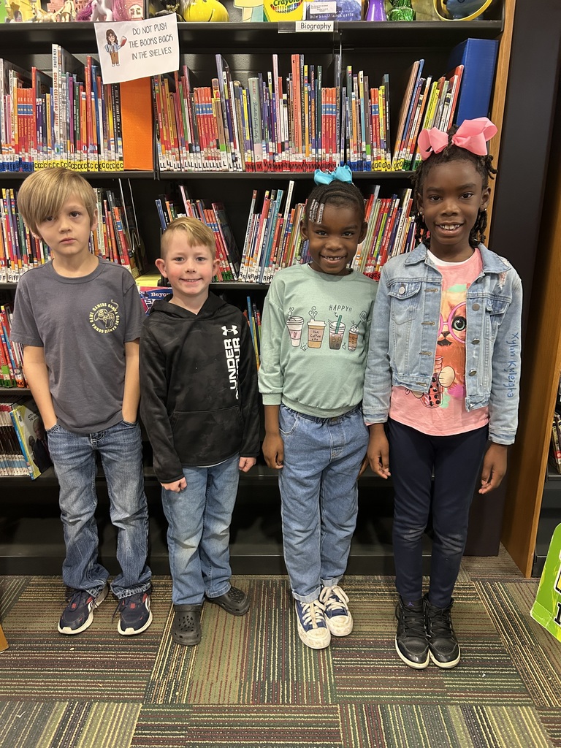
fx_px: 562
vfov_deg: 67.3
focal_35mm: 26
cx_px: 280
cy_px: 374
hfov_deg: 53.1
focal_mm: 5.7
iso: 400
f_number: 1.5
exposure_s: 1/60
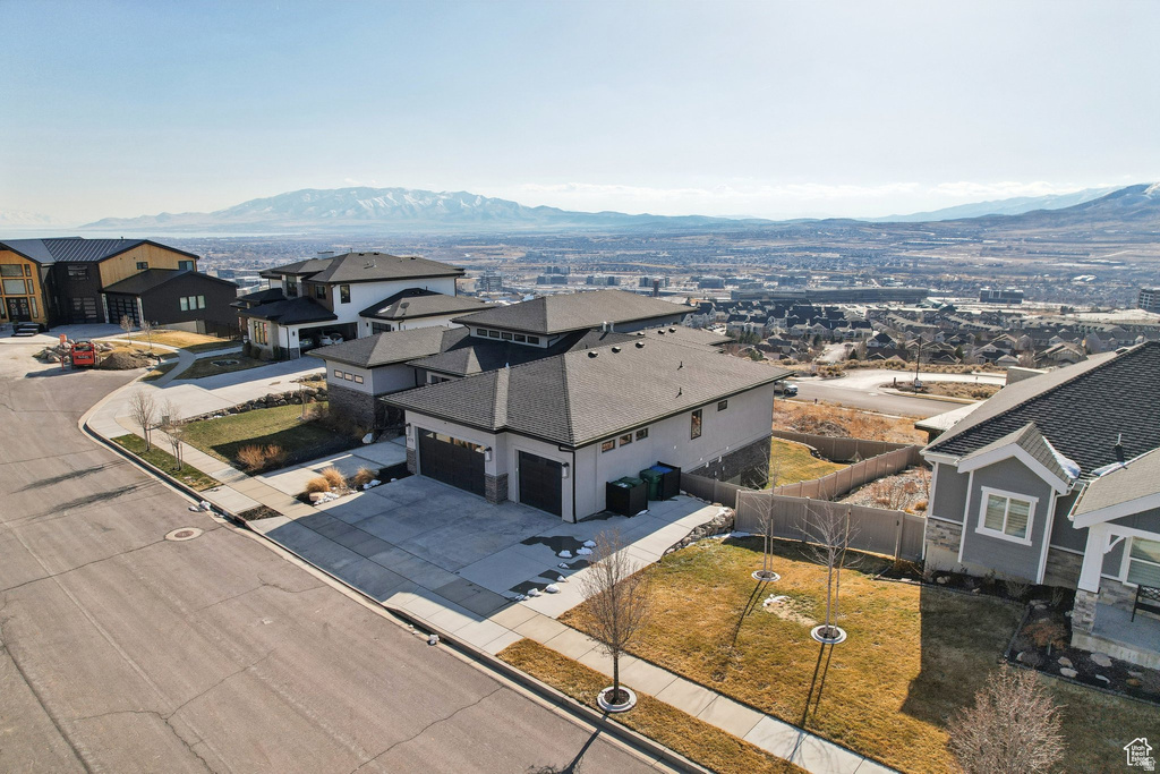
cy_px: 387
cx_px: 580
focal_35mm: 22
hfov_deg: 78.6
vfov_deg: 57.2
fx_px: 709
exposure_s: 1/120
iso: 100
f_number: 2.8
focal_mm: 8.4
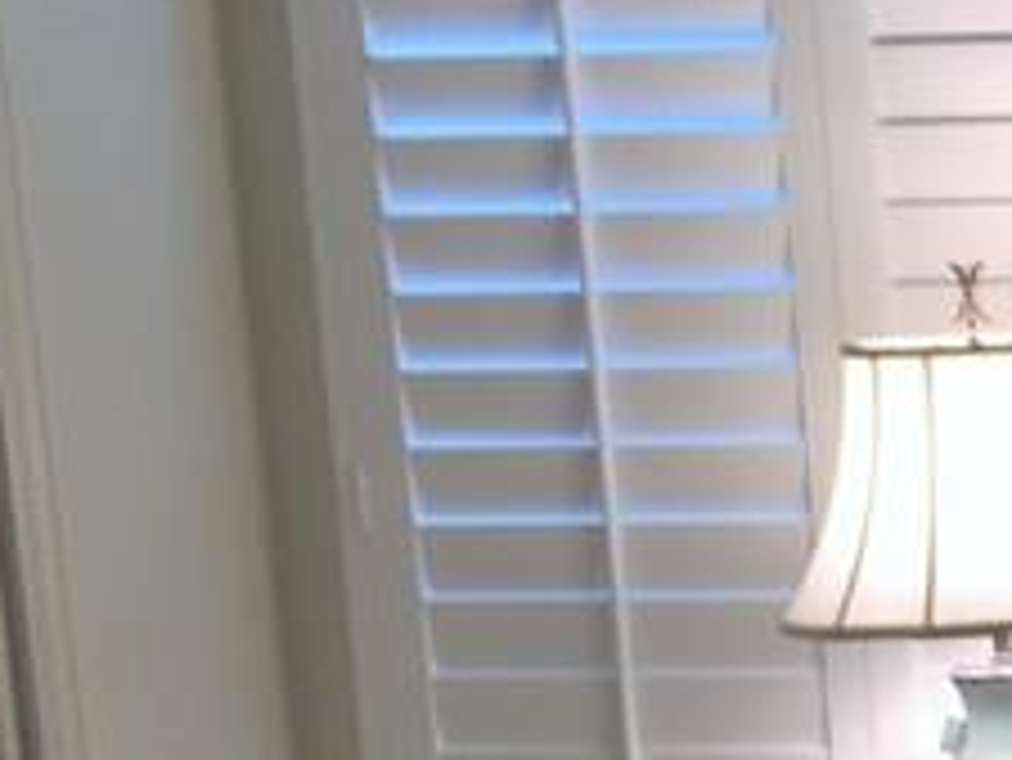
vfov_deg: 11.0
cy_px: 908
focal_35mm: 132
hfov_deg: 12.8
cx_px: 2091
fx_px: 3861
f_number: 2.2
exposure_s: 1/30
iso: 32
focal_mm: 4.15
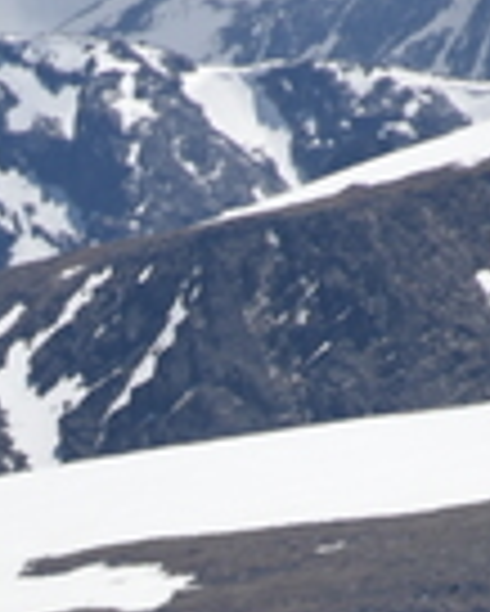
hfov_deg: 0.6
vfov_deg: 0.7
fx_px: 48021
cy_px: 1197
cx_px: -670
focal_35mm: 2652
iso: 100
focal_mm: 300
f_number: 9
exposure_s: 1/640
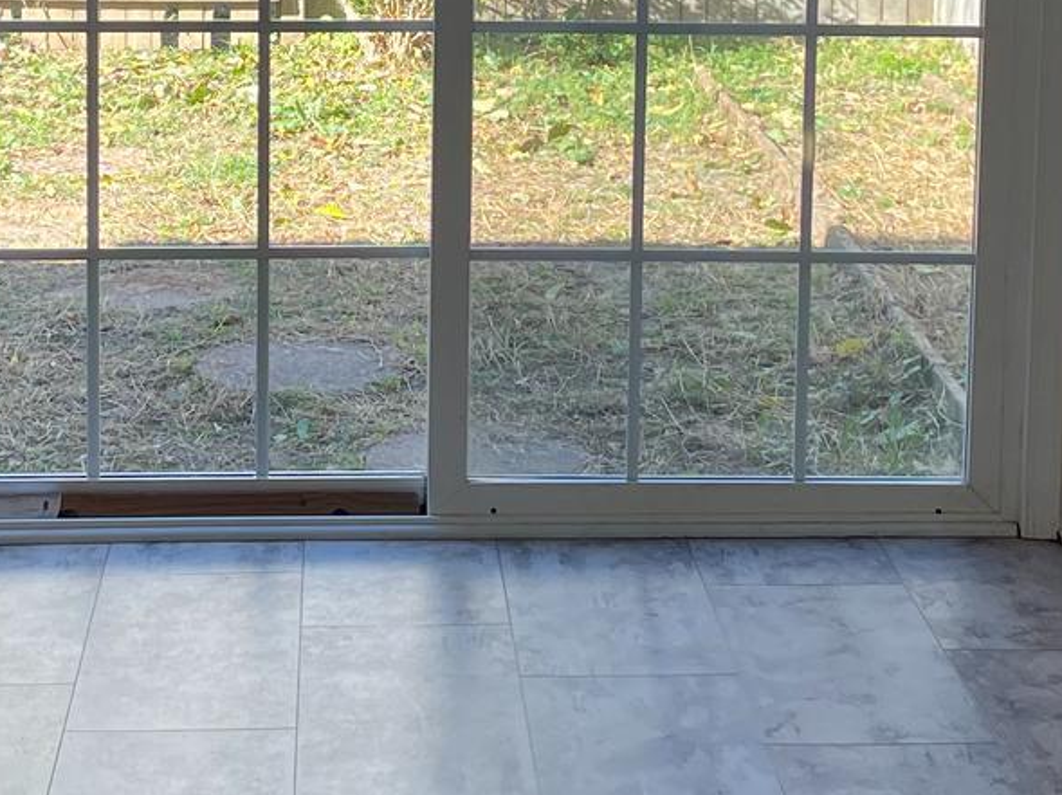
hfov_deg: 22.5
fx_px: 2667
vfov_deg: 16.4
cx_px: 471
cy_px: -99
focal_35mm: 87
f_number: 1.6
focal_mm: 5.1
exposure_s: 1/247
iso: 32
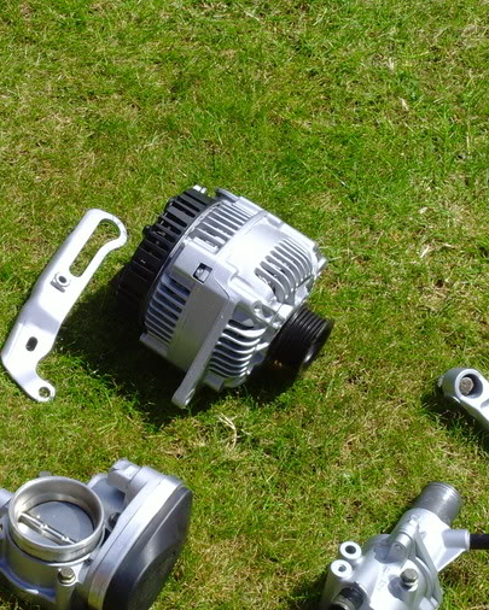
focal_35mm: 108
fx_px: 1953
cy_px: 317
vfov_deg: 17.8
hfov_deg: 14.1
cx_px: 22
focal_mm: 11.8
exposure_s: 1/250
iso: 80
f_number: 7.2
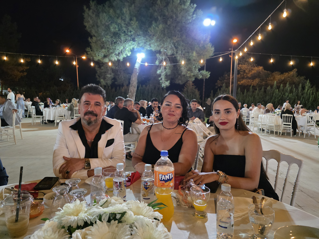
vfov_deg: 58.9
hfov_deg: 73.9
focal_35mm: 23
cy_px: 120
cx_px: 160
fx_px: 212
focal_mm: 6.3
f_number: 1.7
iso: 2500
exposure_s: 1/100
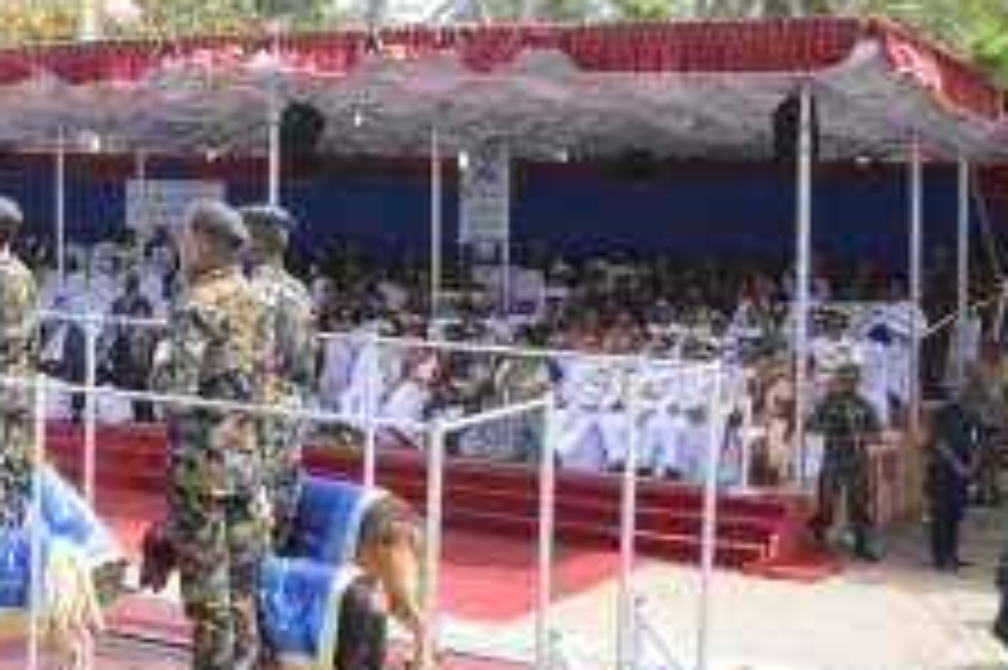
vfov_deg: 18.1
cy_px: 270
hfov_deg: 23.9
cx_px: -286
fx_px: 2098
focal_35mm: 75
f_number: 10
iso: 400
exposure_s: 1/200
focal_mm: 28
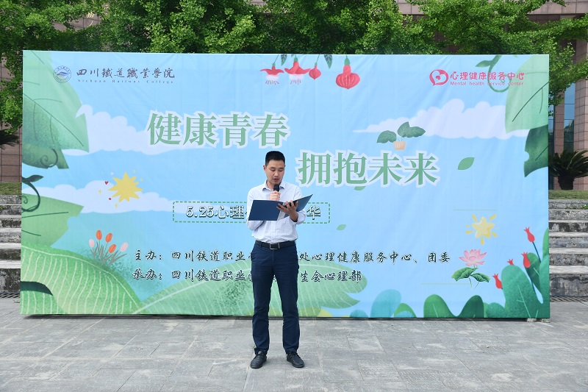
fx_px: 588
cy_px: 196
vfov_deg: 36.9
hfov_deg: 53.1
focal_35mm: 36
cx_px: 294
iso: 400
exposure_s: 1/160
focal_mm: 24
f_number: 6.3
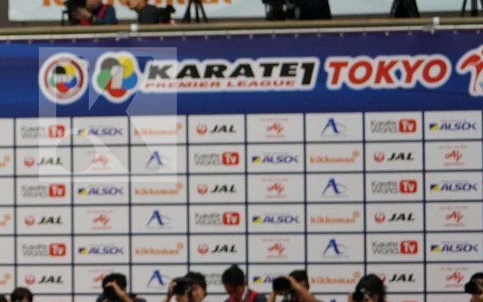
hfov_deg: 9.9
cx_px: -143
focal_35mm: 208
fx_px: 2738
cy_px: 115
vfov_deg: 6.3
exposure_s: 1/500
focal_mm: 74
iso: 1600
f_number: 2.8
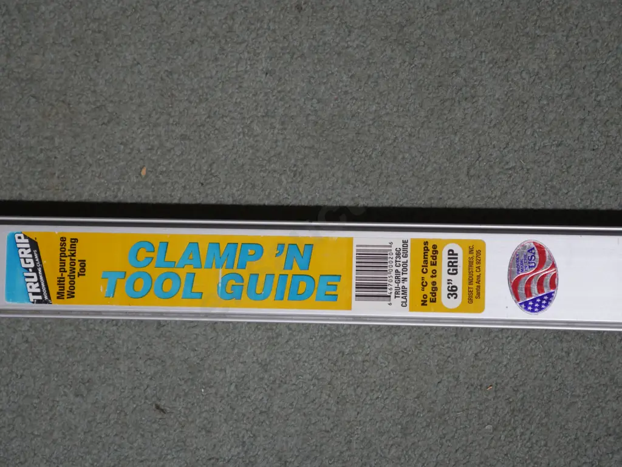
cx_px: 311
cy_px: 234
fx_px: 1510
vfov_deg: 17.6
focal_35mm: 84
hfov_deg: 23.3
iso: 800
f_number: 5.6
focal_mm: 42
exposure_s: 1/100
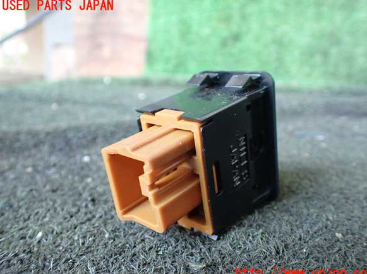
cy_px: 140
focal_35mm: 31
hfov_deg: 58.4
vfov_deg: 45.4
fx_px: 328
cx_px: 188
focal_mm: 5.4
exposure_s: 1/80
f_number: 2.3
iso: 800
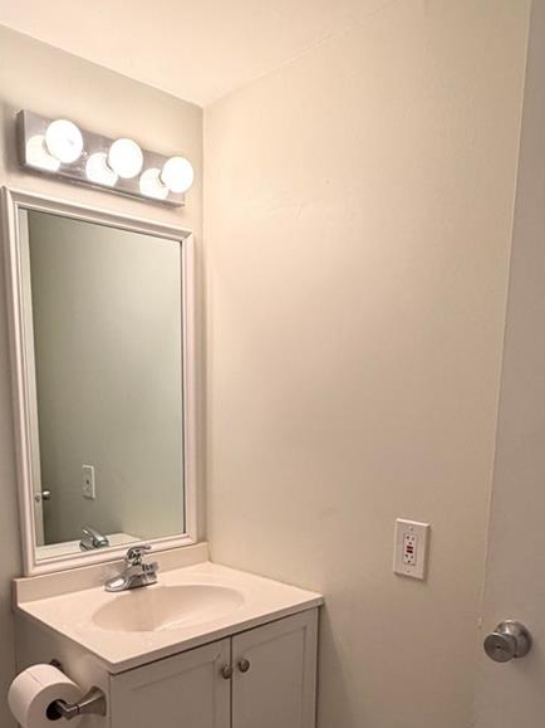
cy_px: 510
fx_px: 609
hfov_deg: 47.9
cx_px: 215
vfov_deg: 59.6
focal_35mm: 29
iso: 200
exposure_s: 1/120
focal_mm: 2.22
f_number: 2.2
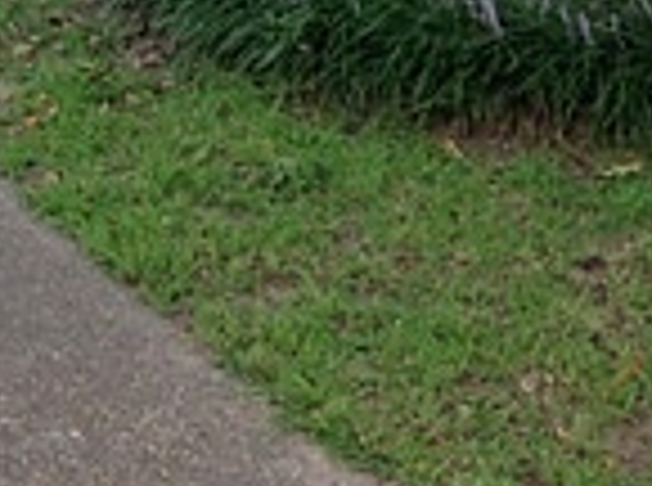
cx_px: -202
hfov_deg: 13.1
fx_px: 2743
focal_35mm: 146
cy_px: -450
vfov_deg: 9.5
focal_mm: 4.13
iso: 50
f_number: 2.4
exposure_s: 1/120
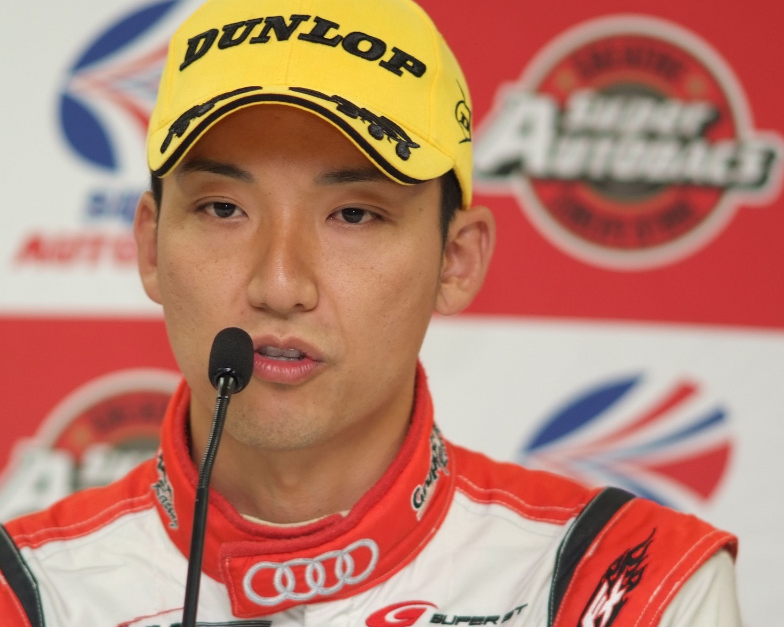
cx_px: 279
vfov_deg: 4.4
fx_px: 8191
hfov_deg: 5.5
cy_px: 352
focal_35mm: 353
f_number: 2.8
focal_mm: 180
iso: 400
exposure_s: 1/125
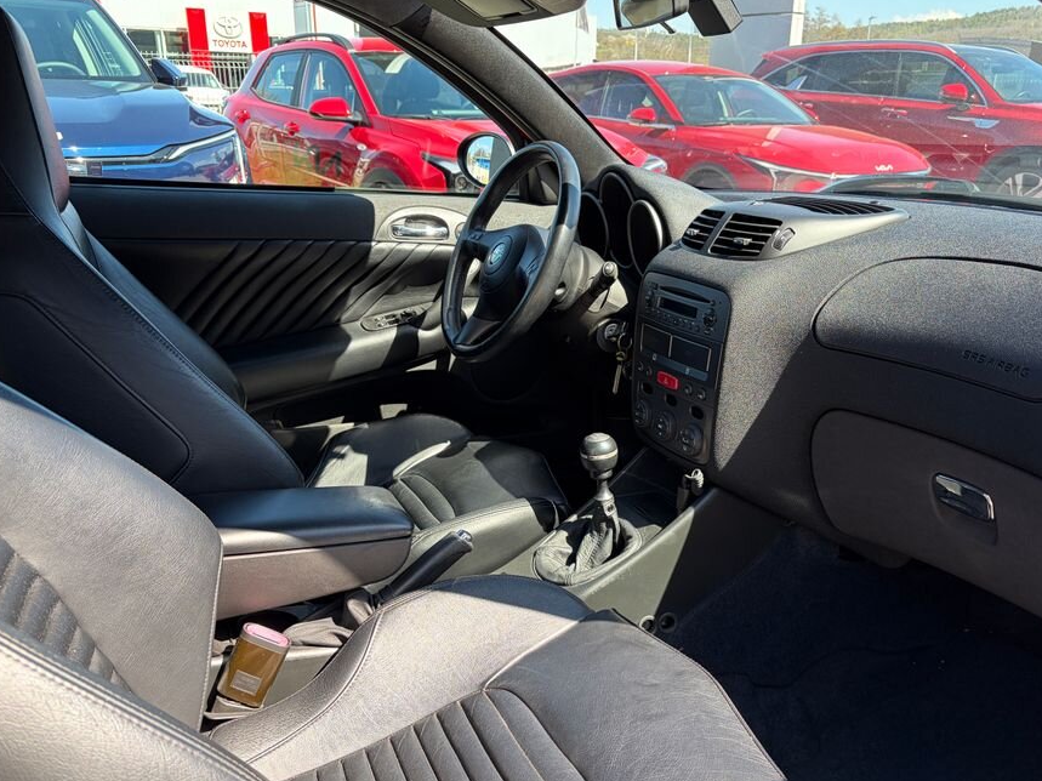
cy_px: 439
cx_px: 548
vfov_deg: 45.3
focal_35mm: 31
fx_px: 933
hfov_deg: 58.3
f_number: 1.6
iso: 50
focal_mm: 5.96
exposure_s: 1/320
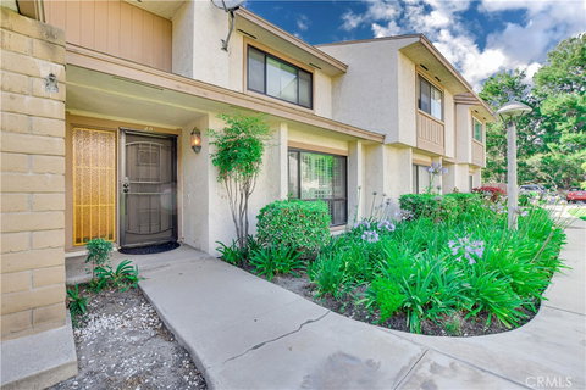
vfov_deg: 77.3
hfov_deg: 100.4
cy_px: 195
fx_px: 244
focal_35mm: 15
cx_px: 293
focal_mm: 10
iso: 1250
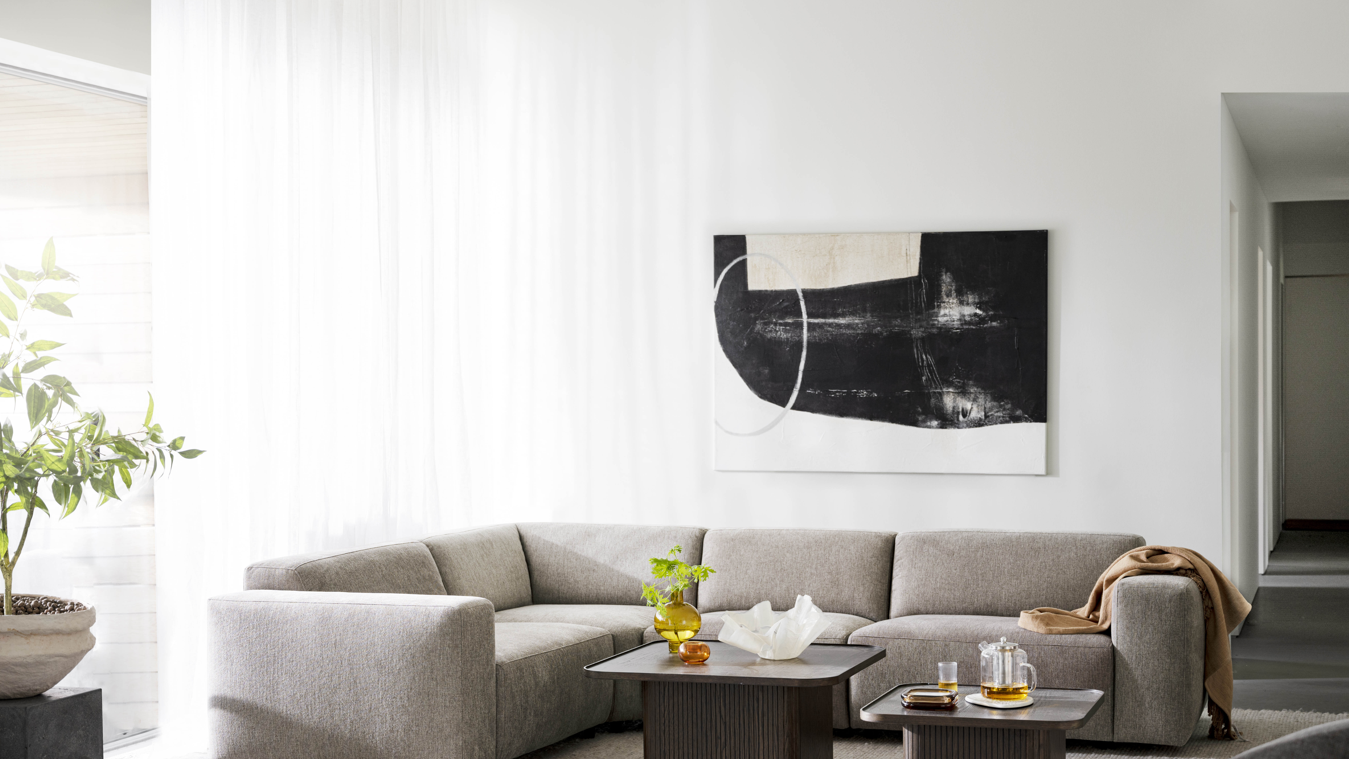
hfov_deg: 39.2
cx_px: 668
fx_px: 1896
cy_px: 451
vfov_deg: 22.6
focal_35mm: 53
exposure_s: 1/4
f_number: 4.5
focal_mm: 50
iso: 80
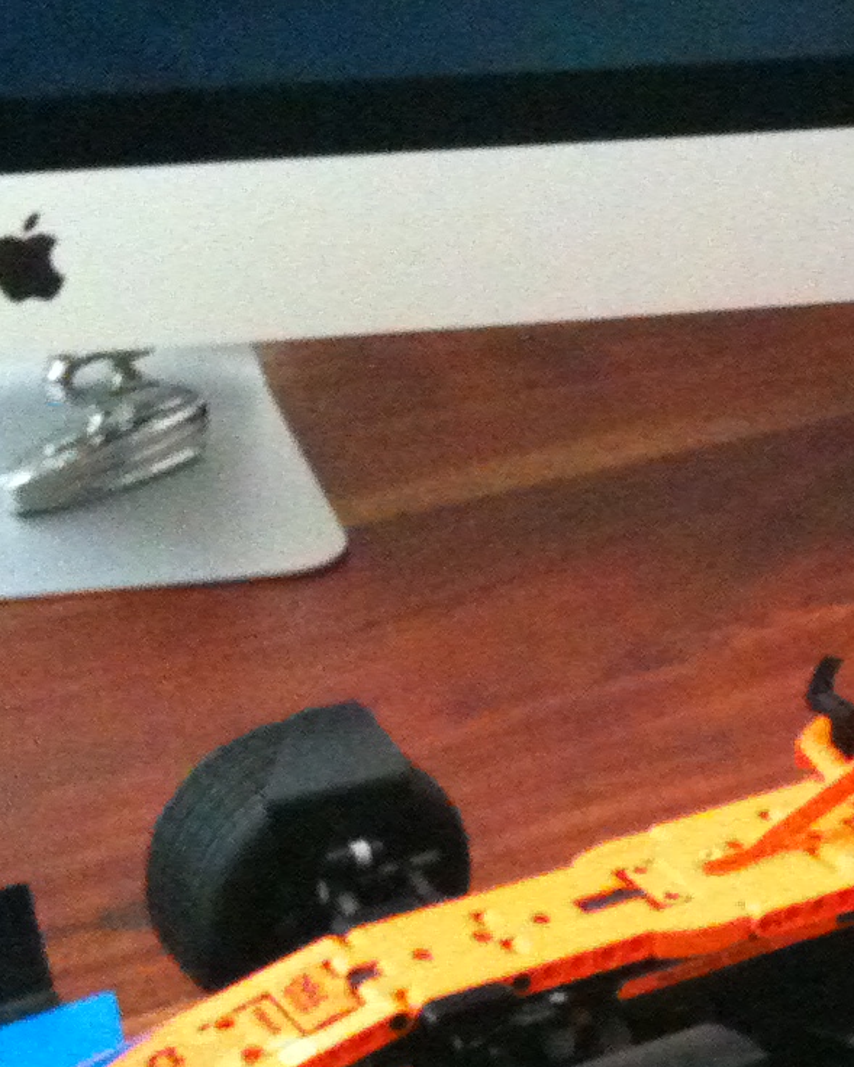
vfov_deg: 20.0
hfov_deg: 15.6
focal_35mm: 95
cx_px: 998
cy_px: 800
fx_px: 3001
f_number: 2.8
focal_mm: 3.85
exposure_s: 1/10
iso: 800
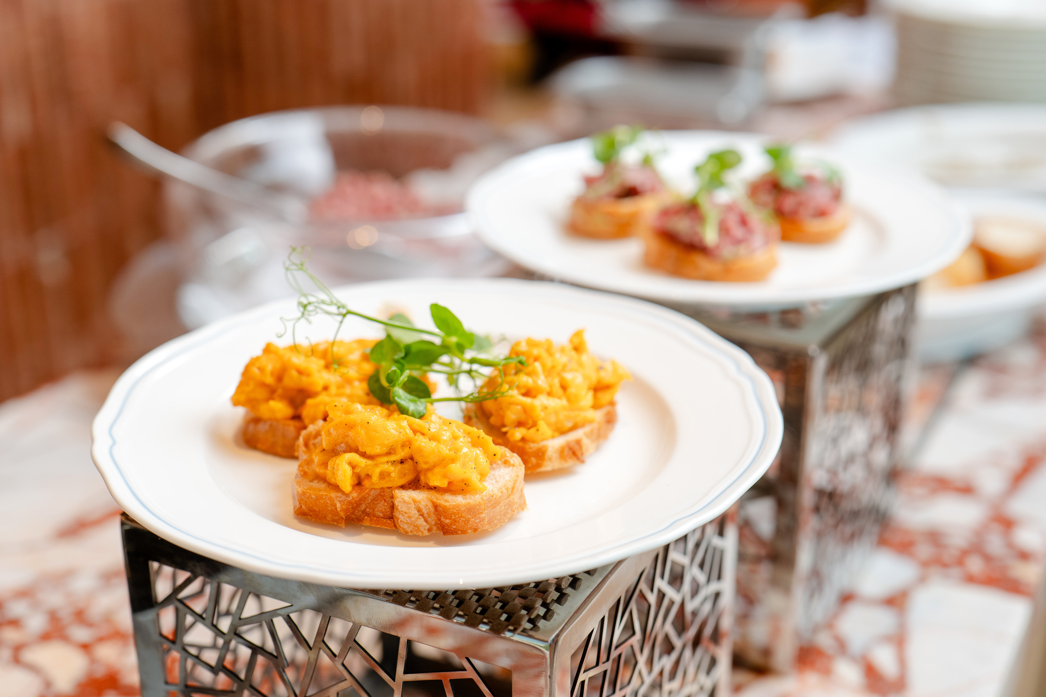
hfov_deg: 39.6
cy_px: 348
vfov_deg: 27.0
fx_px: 1453
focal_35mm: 50
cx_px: 523
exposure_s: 1/100
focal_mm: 50
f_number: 4
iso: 500
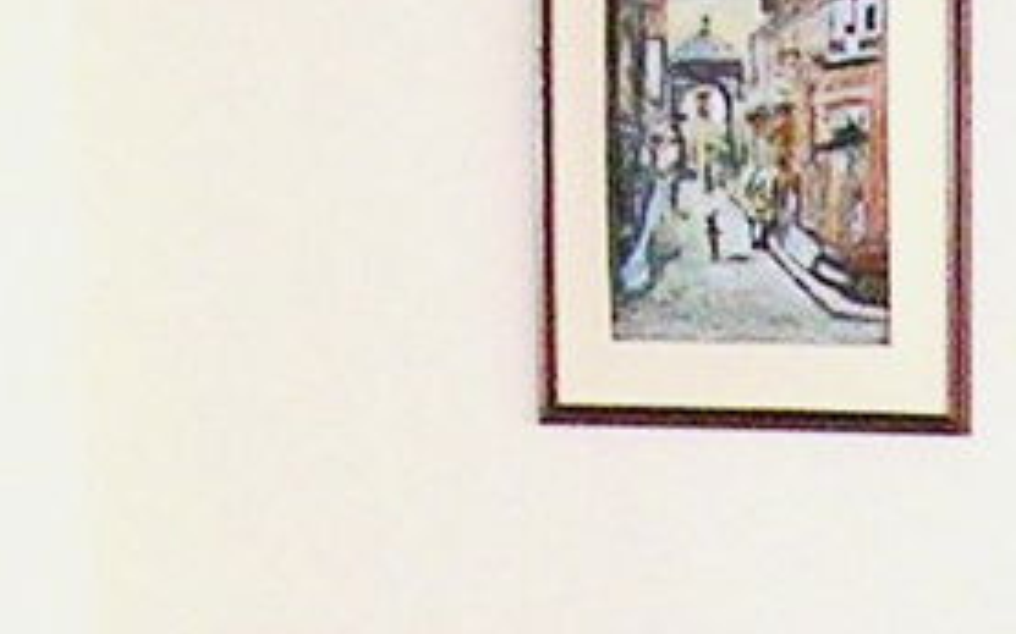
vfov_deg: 5.4
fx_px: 6450
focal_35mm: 233
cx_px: 1695
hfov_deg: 8.7
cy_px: 1517
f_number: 2.8
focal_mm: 5.8
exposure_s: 1/60.1
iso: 65
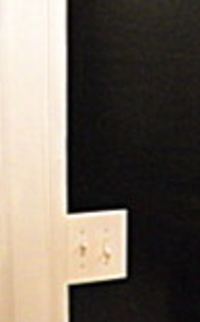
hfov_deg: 11.4
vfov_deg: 19.2
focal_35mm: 106
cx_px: 370
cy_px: 305
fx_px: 928
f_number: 3.5
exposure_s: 1/30
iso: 3200
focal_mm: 18
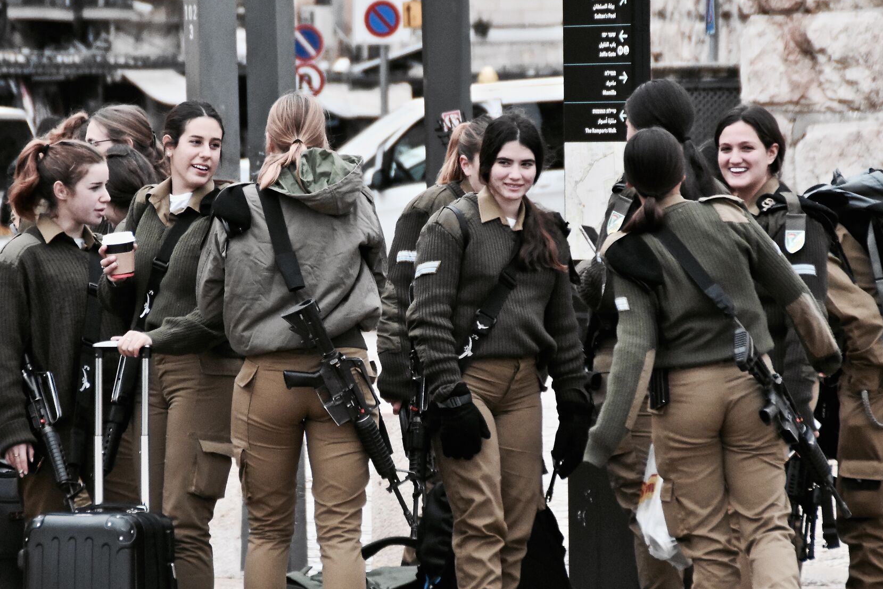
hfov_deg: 4.8
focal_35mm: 434
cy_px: 318
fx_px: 10644
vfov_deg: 3.2
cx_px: 366
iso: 3200
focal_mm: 200
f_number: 6.3
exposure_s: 1/2500
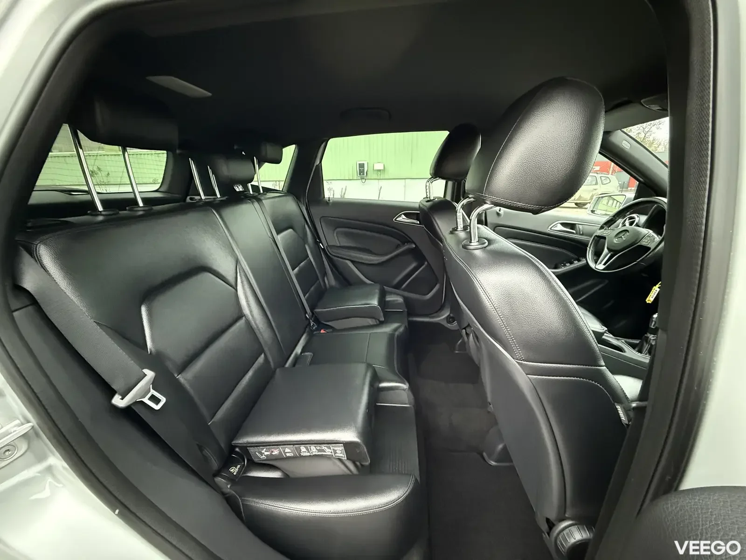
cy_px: 280
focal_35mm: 14
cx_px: 373
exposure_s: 1/60
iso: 1250
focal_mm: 2.22
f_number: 2.2
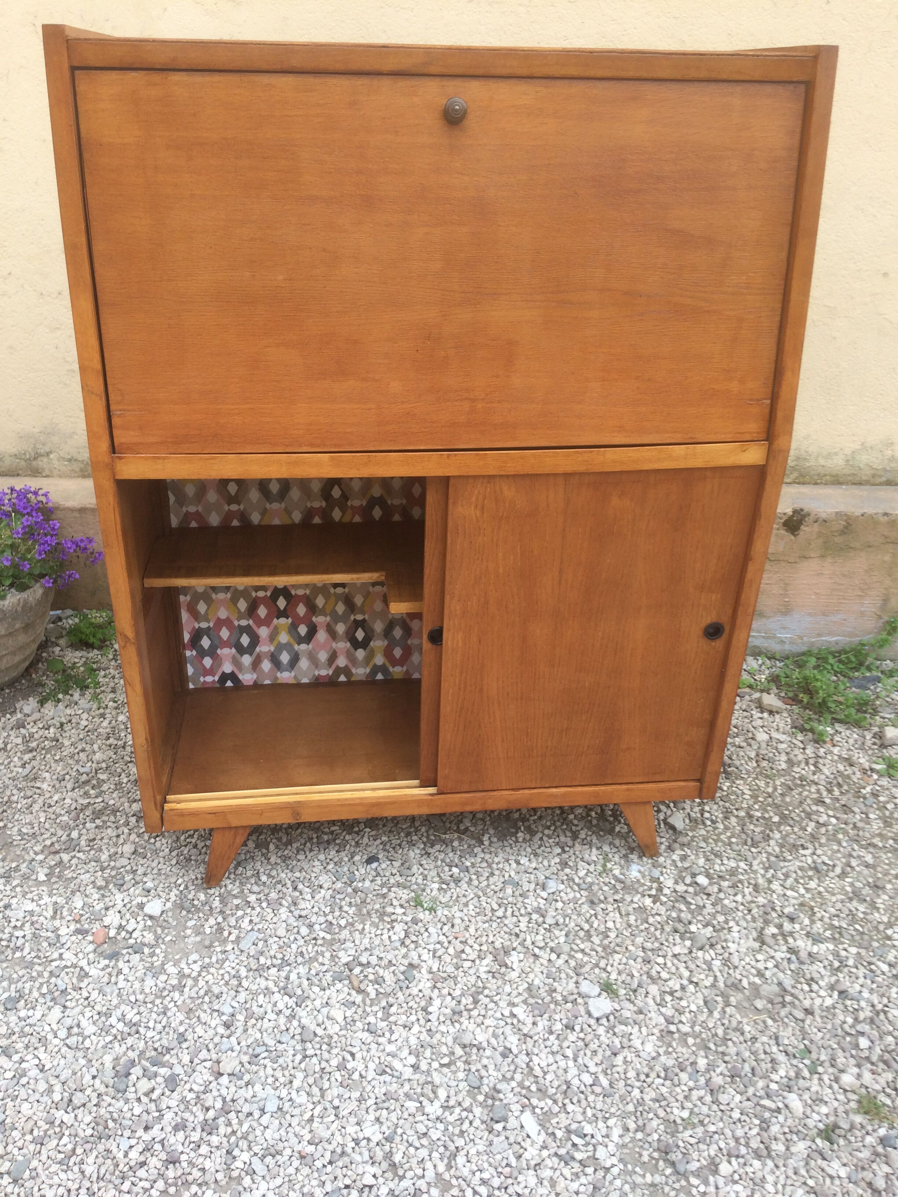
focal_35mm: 29
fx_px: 1003
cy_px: 598
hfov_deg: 48.2
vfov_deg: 61.7
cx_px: 449
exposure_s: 1/281
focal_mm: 4.15
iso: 32
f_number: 2.2
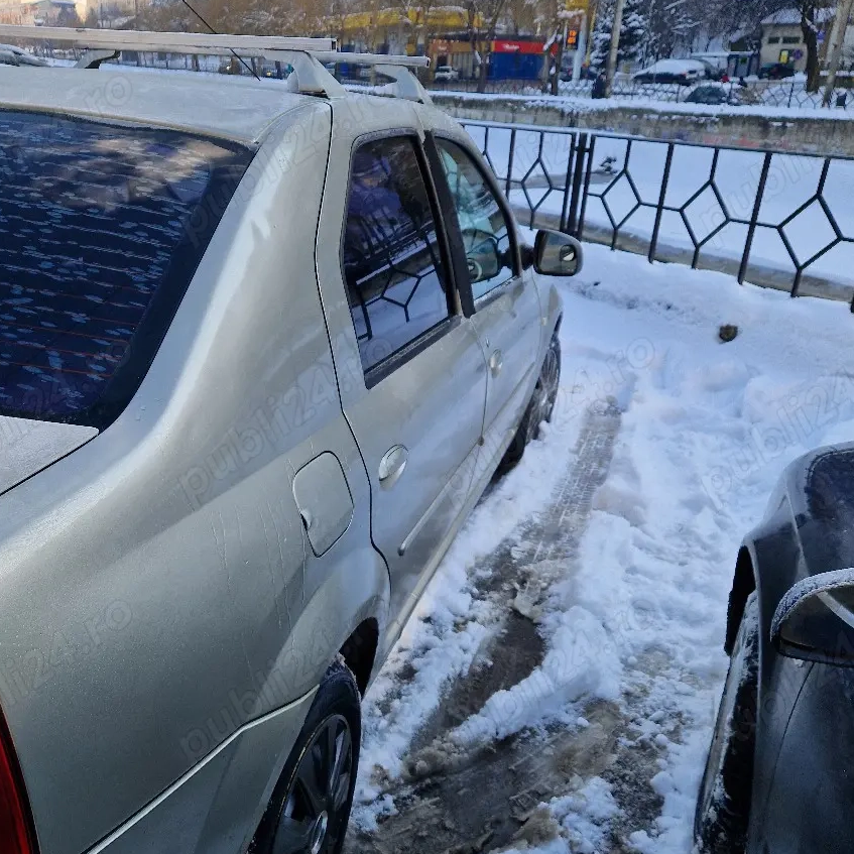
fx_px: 893
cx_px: 352
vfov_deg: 51.1
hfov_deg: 50.8
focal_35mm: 32
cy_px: 457
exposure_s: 1/625
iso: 50
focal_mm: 5.4
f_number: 1.8
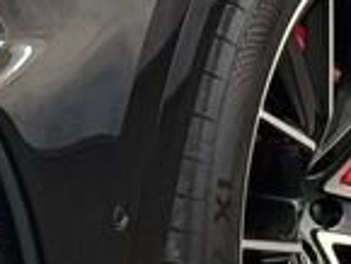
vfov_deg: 4.4
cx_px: -73
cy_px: -90
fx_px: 3430
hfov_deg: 5.8
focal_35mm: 338
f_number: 1.78
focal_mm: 6.76
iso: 200
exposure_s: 1/60
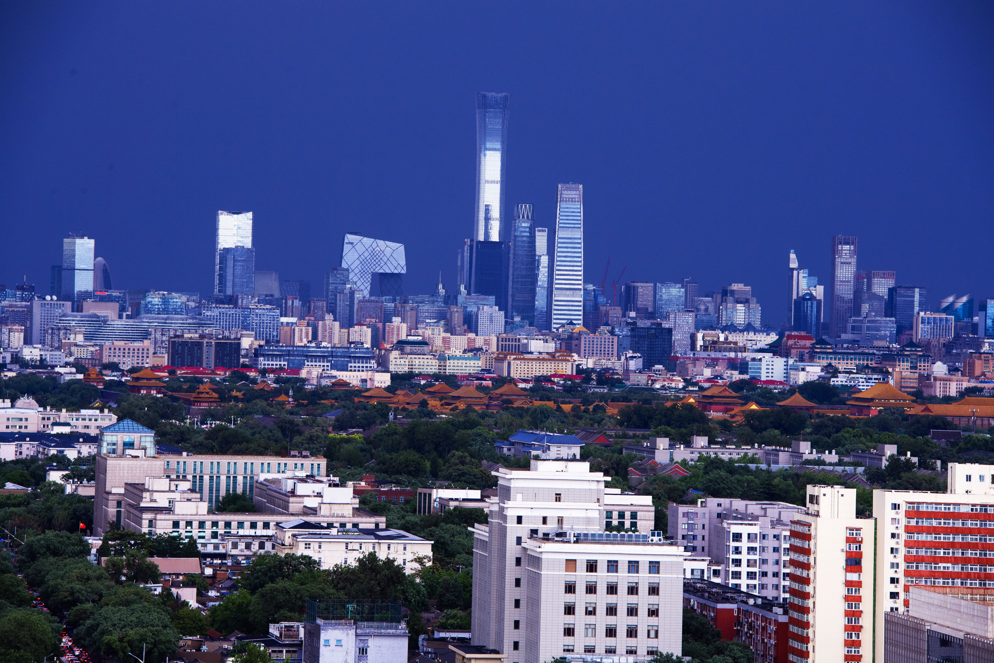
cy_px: 332
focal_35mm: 175
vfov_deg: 7.8
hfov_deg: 11.7
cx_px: 497
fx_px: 4832
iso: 800
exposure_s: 1/400
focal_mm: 175
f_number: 8
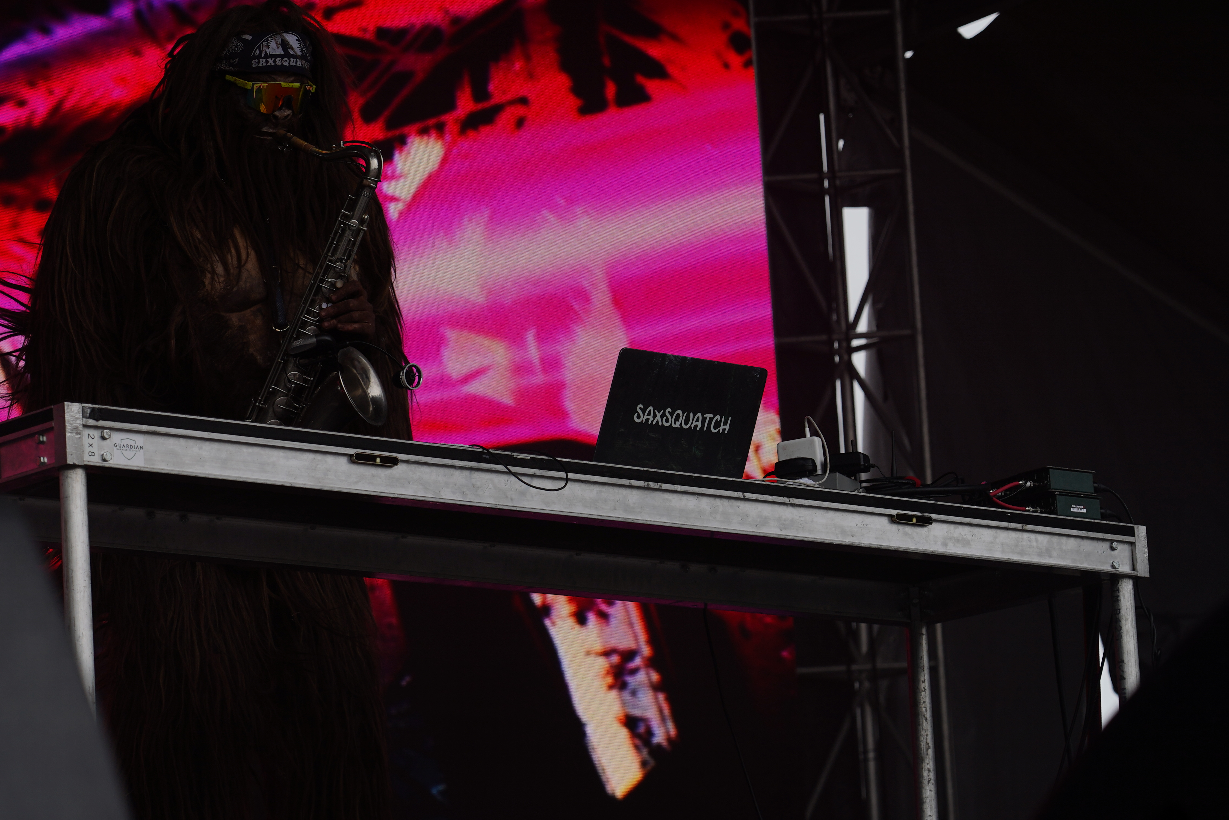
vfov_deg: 9.8
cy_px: 377
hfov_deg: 14.6
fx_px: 4779
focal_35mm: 140
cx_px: 418
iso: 100
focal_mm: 105
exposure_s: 1/320
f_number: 6.3
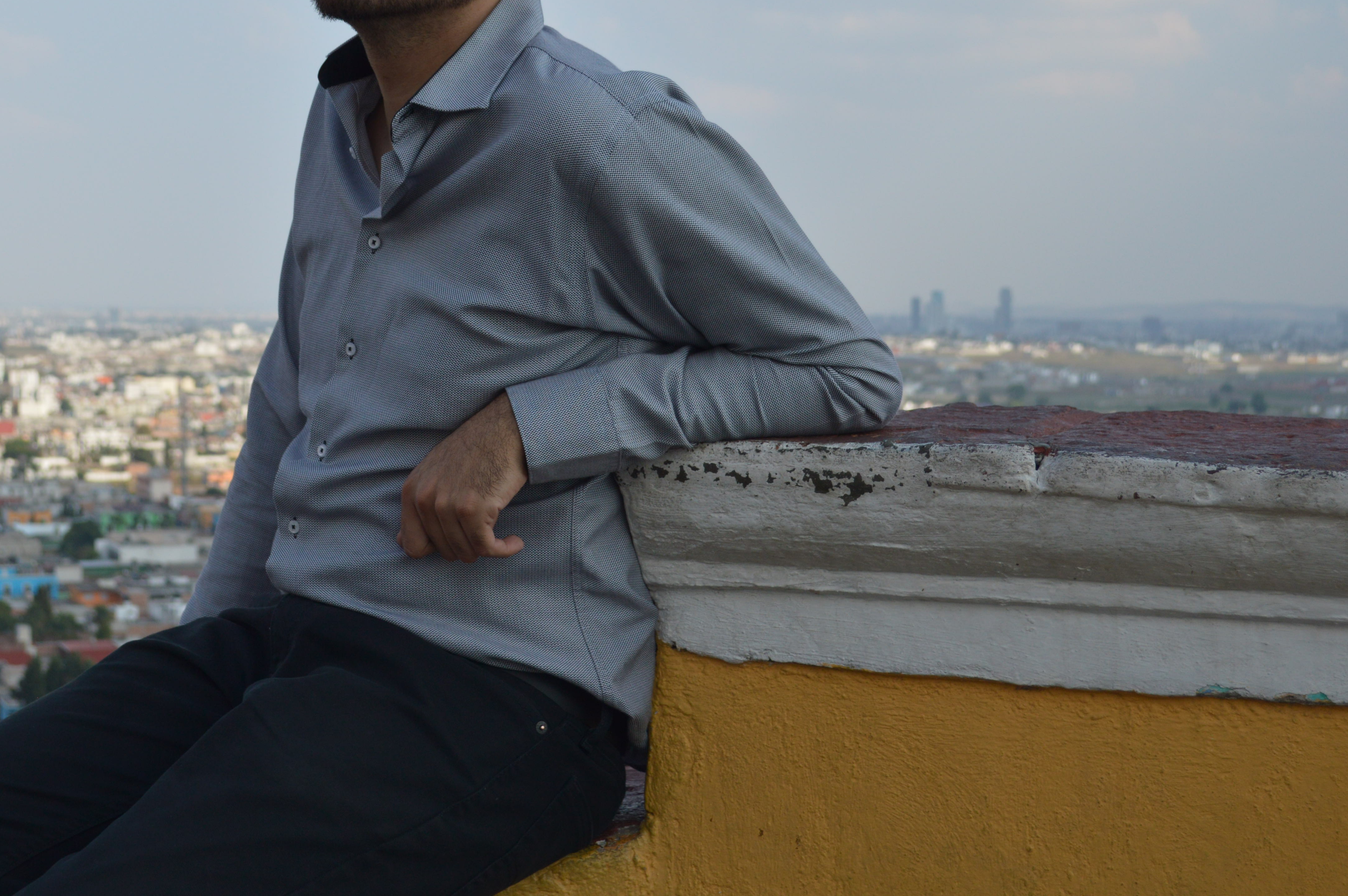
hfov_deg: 29.9
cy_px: 276
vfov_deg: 20.2
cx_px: 479
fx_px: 2507
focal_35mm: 67
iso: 200
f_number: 5.6
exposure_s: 1/1000
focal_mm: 32
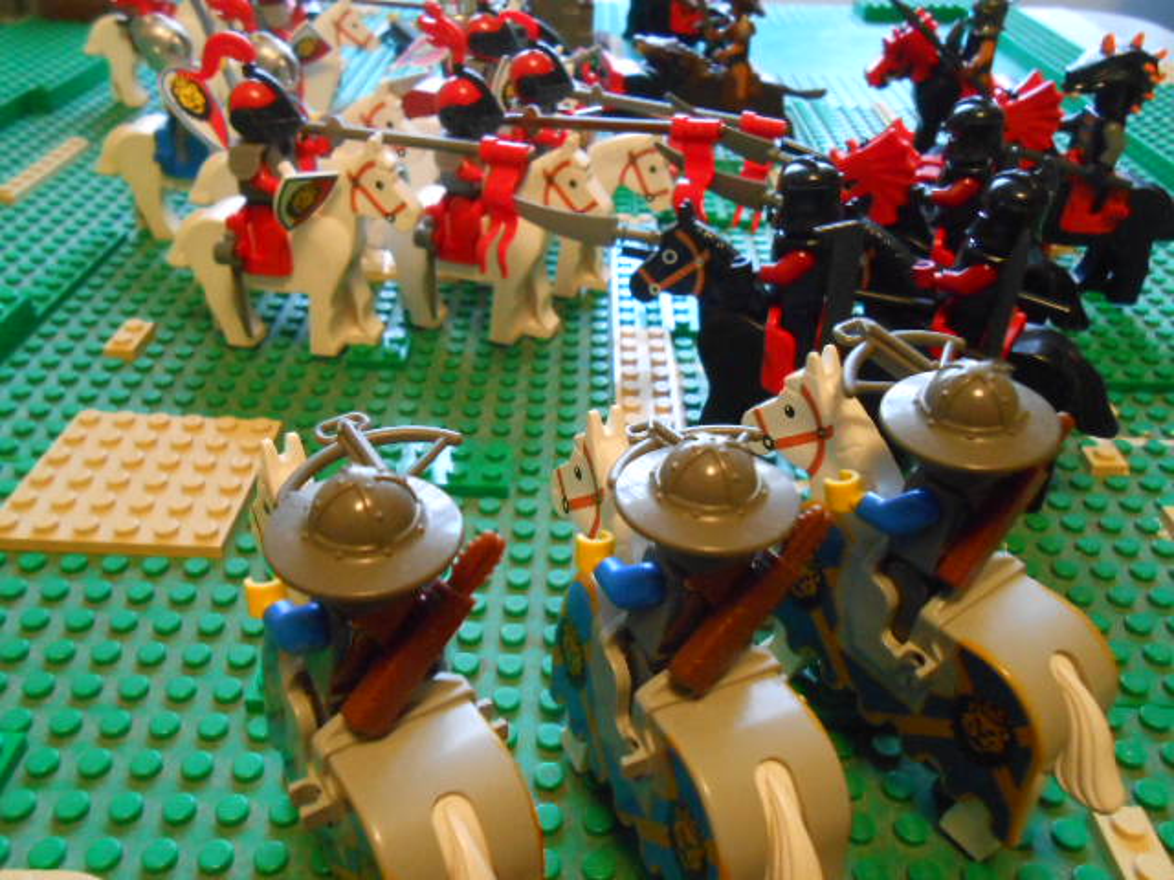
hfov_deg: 60.0
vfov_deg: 46.8
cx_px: 587
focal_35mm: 30
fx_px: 1017
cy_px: 440
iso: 800
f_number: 3.8
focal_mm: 5.3
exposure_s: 1/10
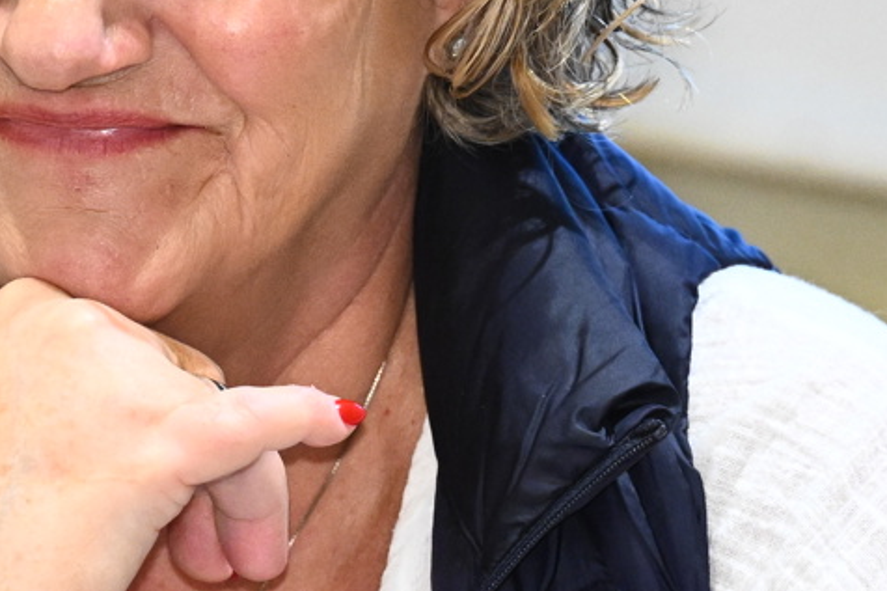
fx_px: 14088
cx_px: -93
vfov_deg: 2.4
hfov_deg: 3.6
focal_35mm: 572
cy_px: 181
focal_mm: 200
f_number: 5
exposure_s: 1/160
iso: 2500
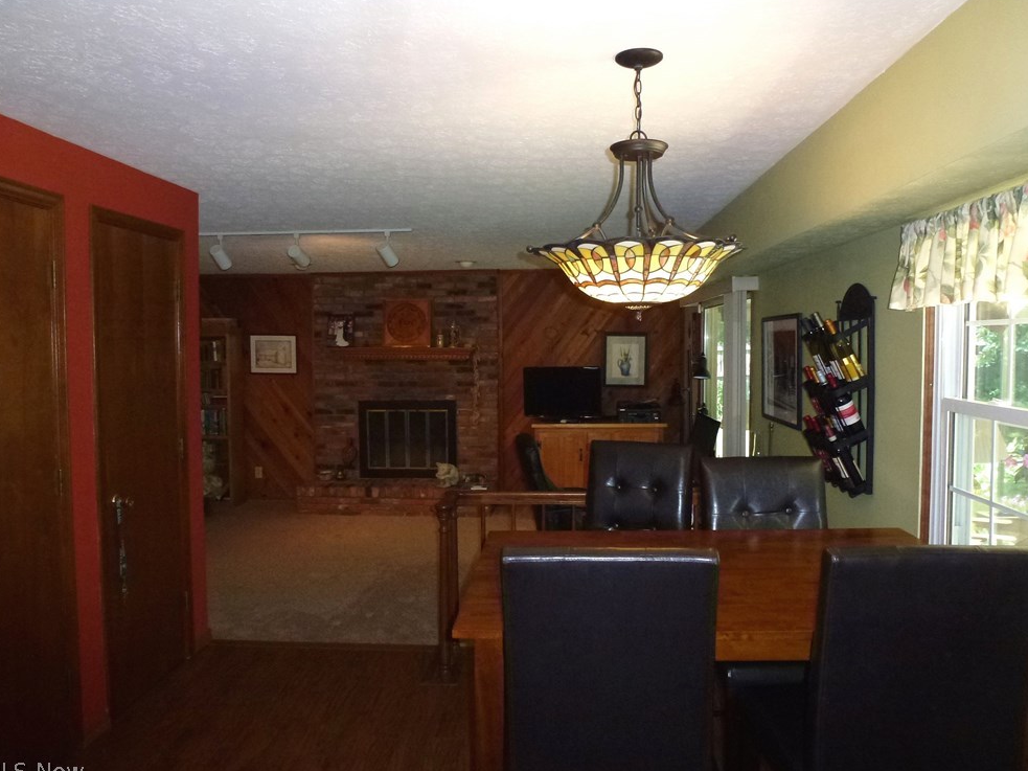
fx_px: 742
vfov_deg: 54.9
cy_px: 387
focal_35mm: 25
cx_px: 511
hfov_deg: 69.4
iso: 400
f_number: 3.3
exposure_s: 1/60
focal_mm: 4.3
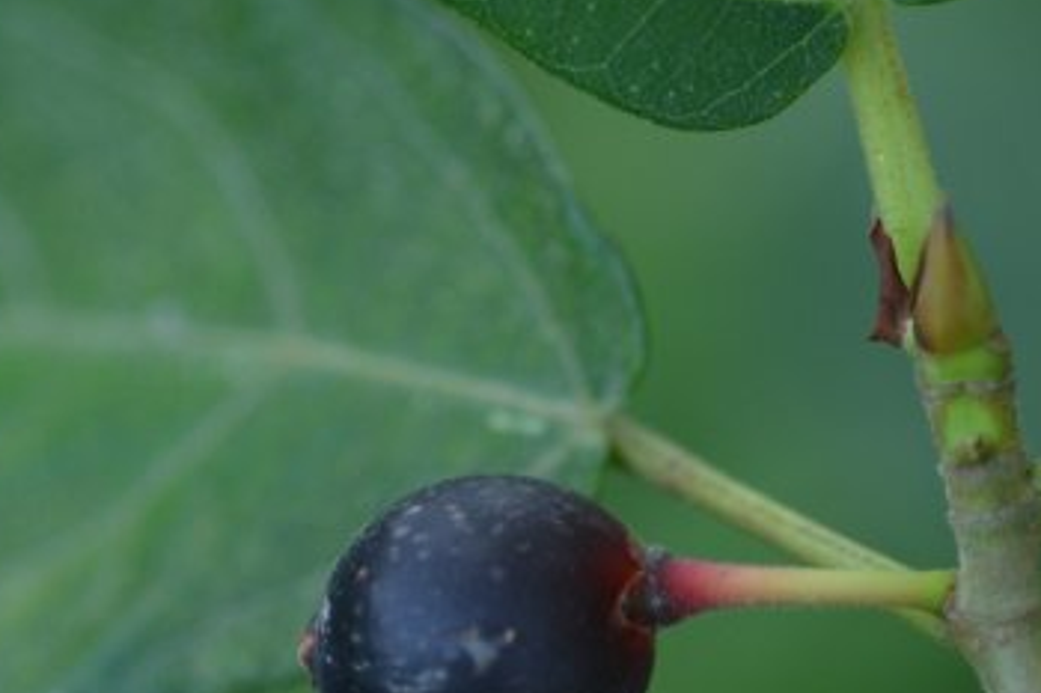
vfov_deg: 6.6
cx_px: 696
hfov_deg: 9.9
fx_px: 5983
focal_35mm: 207
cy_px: 636
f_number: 4
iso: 500
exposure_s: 1/640
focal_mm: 105
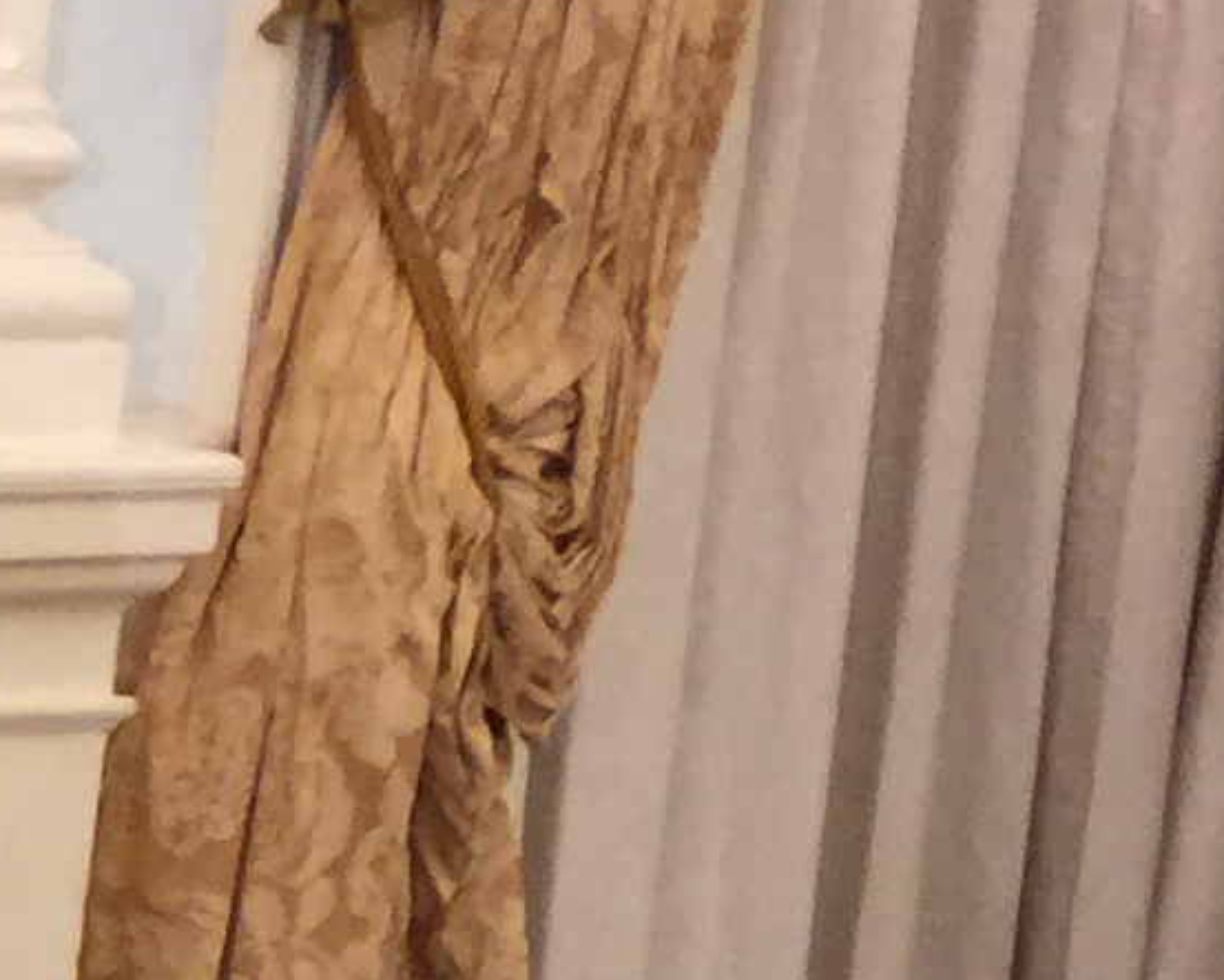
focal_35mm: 167
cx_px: -2008
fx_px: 6053
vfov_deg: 9.1
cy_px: 1250
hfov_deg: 9.7
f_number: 2.2
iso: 50
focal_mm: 4.15
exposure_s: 1/17
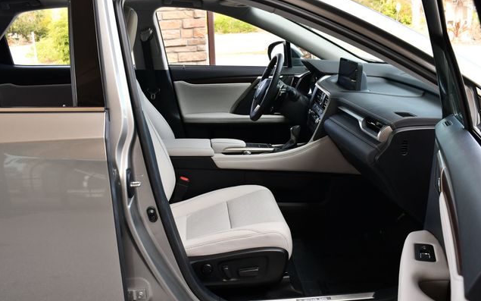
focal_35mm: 37
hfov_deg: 52.7
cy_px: 160
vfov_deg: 34.4
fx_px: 485
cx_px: 240
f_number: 4.5
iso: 400
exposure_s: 1/250
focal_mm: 18
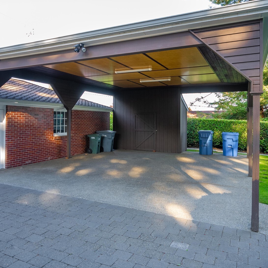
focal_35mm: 25
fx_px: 219
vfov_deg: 62.9
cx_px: 126
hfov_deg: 62.9
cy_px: 131
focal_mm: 19
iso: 320
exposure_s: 1/30
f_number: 7.1
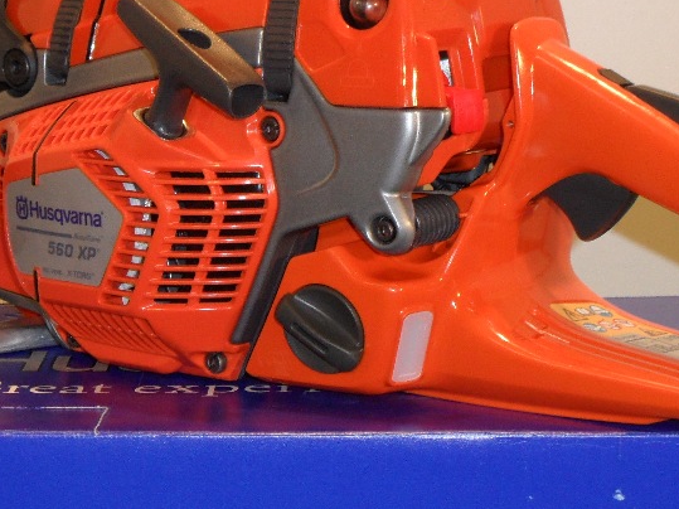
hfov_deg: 17.2
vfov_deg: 12.9
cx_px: 212
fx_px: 2236
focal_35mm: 114
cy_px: 89
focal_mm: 10.3
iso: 200
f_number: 4
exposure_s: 1/45
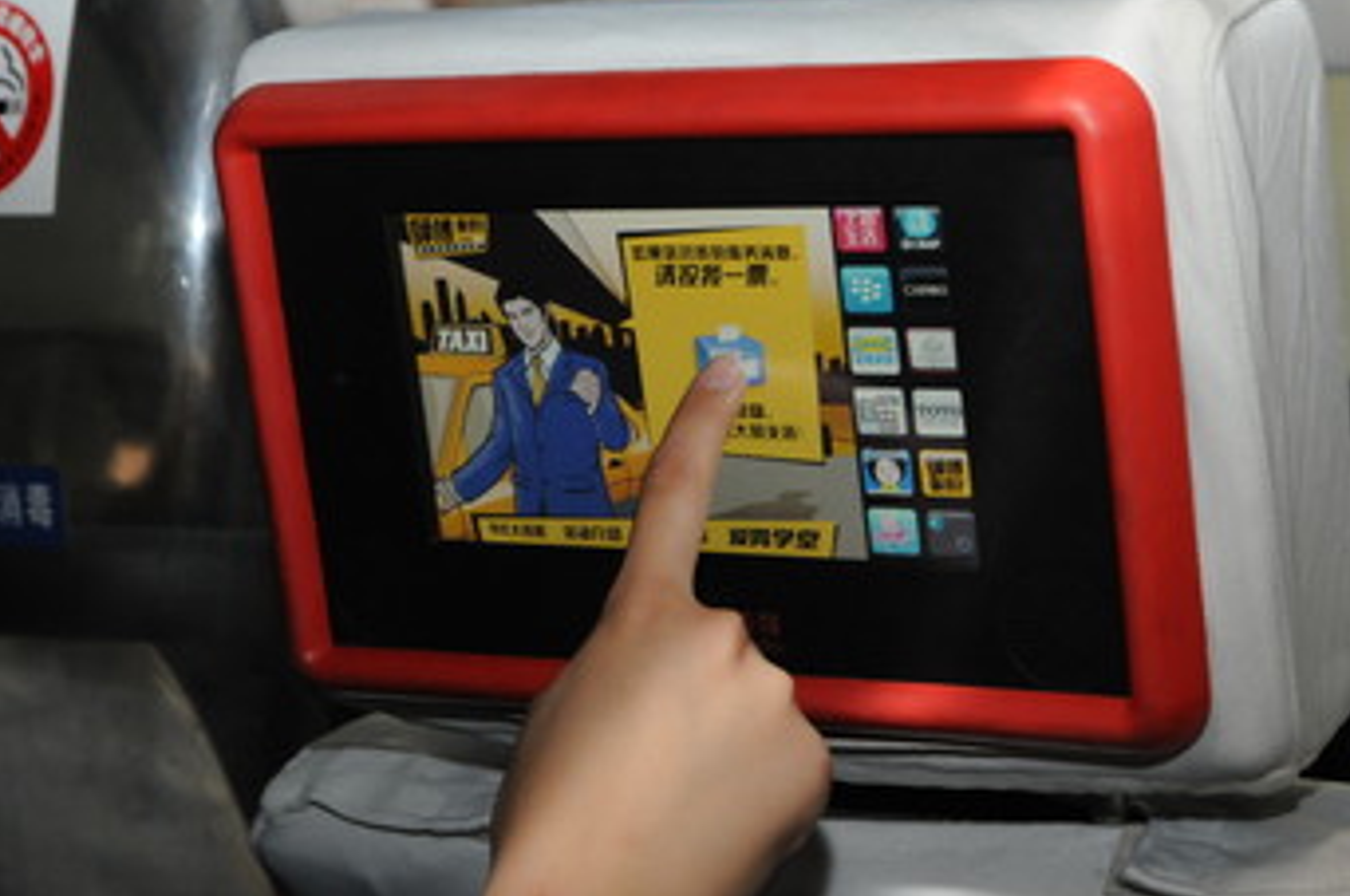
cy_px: 381
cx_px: 752
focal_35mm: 98
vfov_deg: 13.9
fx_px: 3670
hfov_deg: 20.8
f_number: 5.6
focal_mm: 56
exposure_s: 1/60
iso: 1600
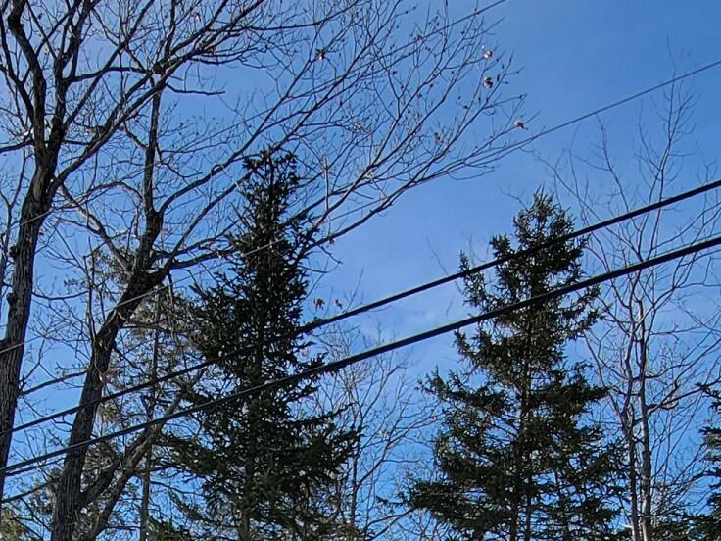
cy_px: 788
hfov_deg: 36.0
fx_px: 1104
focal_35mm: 53
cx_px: 278
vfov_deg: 22.9
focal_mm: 2.2
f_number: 2.2
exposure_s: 1/1189
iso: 50
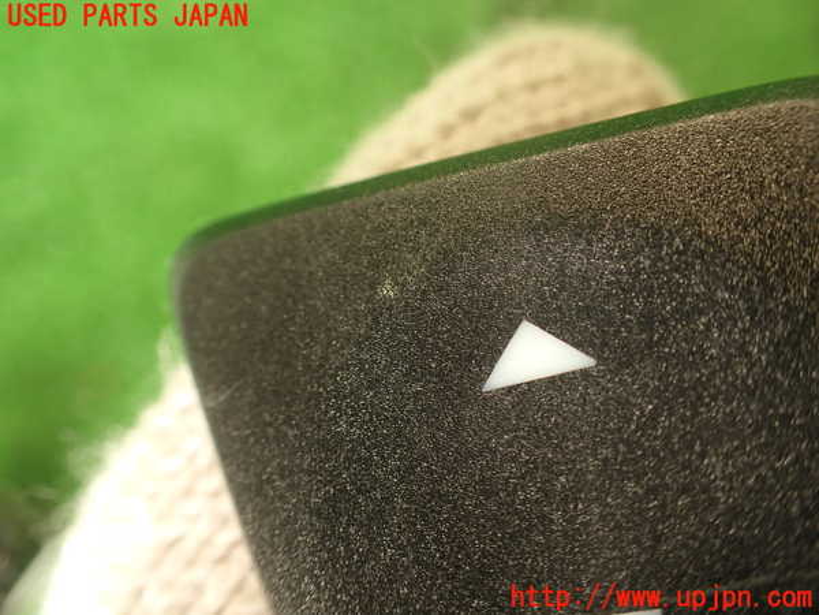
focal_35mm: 30
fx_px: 710
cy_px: 308
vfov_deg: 46.8
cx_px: 410
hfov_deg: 60.0
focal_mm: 5.4
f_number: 2.3
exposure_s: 1/30
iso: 200
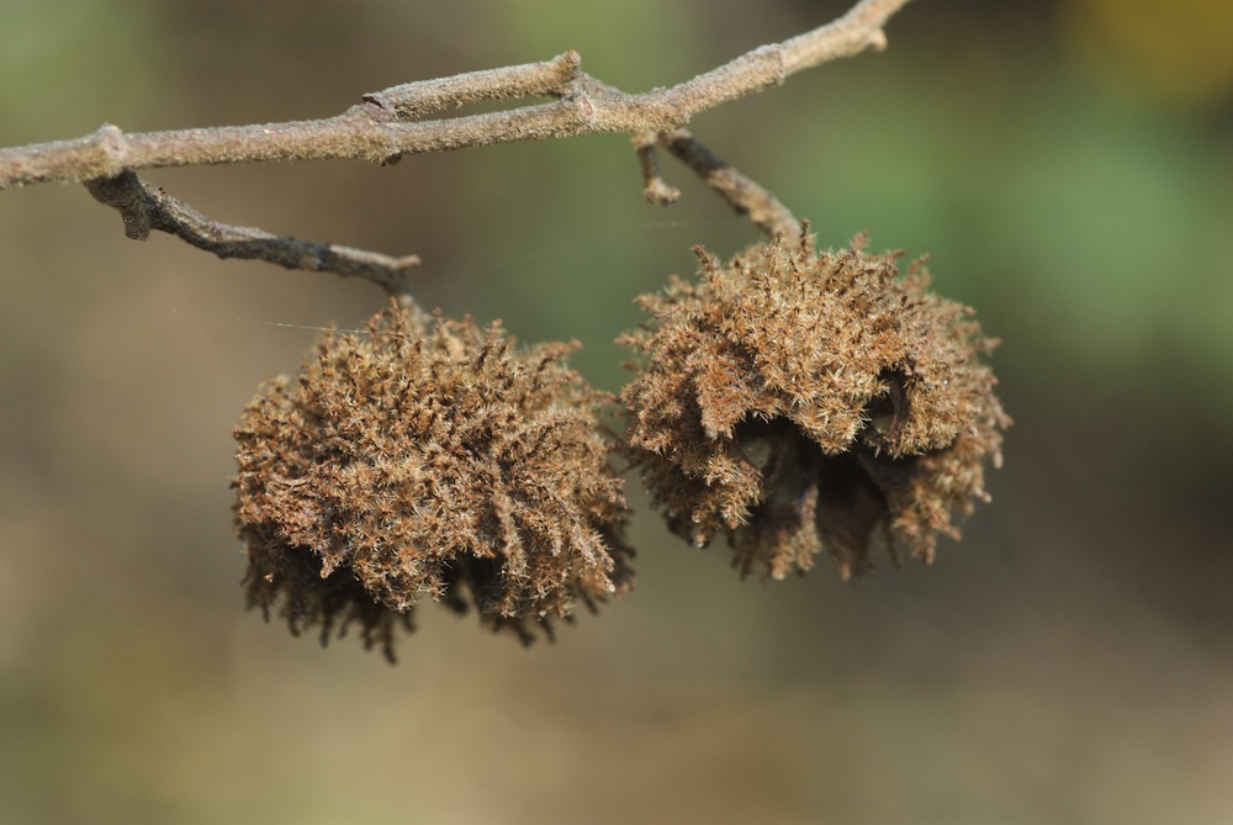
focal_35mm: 135
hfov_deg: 15.2
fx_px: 4628
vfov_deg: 10.2
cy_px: 412
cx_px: 616
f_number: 11
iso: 250
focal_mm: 90
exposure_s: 1/125
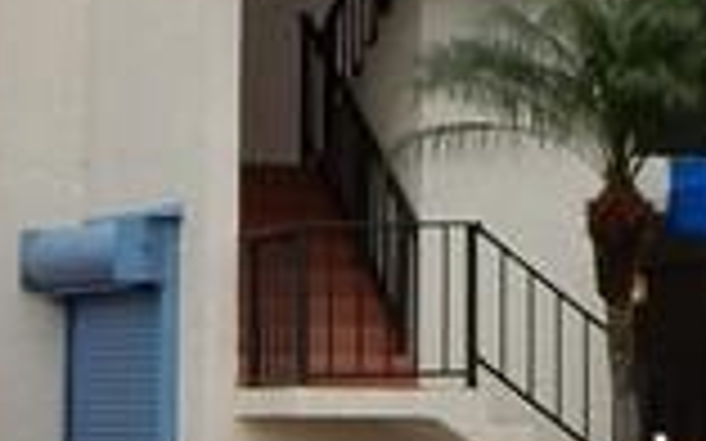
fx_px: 4001
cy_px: -212
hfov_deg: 10.1
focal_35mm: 208
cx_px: 450
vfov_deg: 6.2
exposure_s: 1/100
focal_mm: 5.4
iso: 125
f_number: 4
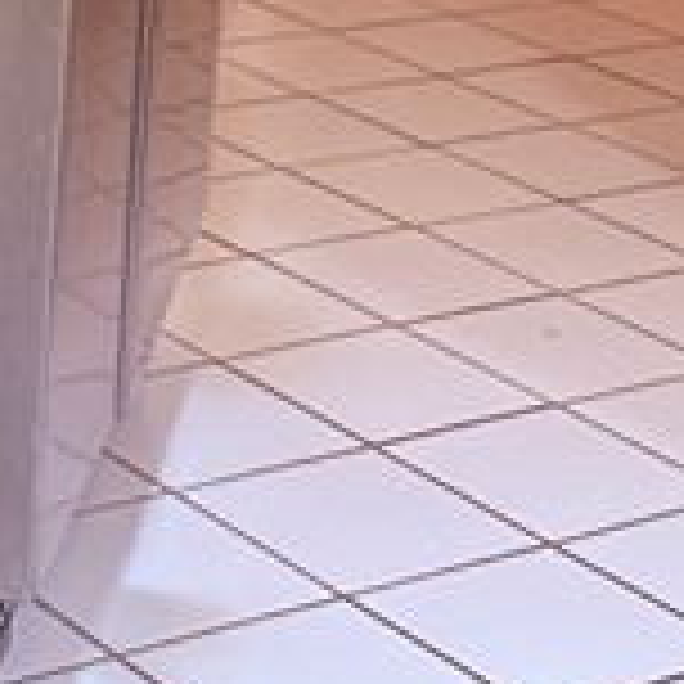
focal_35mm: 143
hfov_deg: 12.2
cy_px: -513
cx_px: 130
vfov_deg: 11.4
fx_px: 3197
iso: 200
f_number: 1.78
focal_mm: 6.76
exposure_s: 1/60
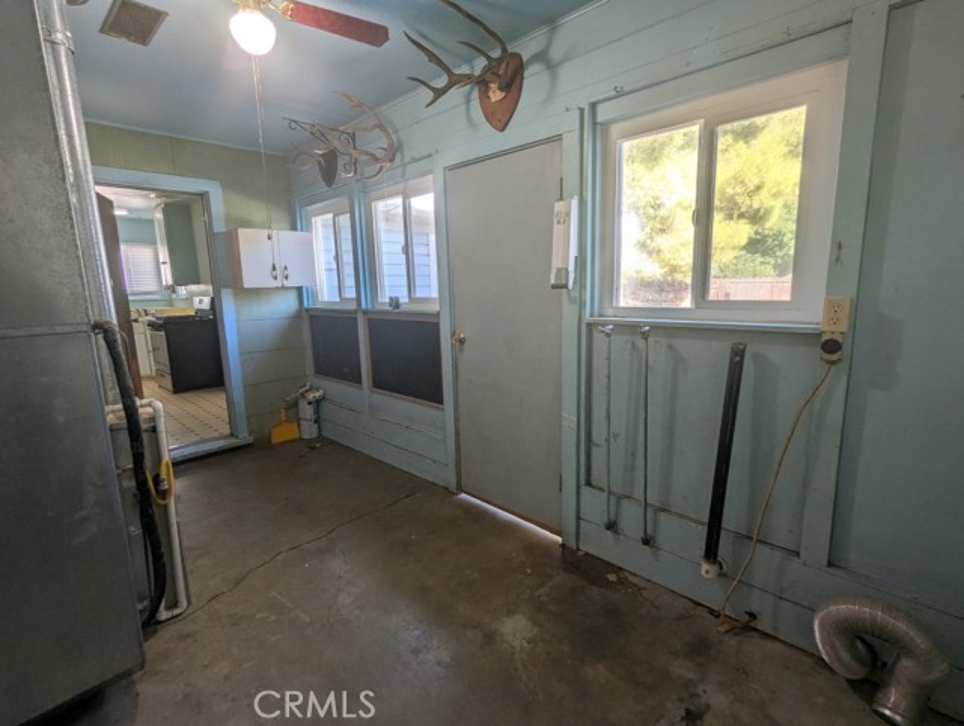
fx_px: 446
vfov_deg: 78.3
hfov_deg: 94.4
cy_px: 363
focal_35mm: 16
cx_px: 482
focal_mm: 2.35
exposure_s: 1/60
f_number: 2.2
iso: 41
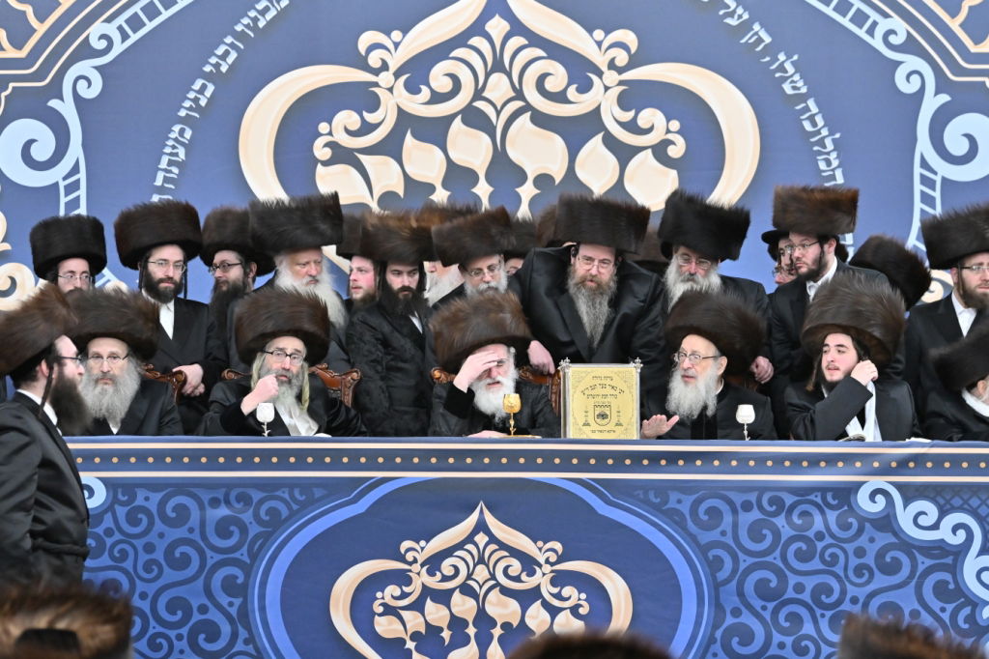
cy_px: 330
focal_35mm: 129
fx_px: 3543
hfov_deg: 15.9
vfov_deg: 10.6
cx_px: 494
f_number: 2.8
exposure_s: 1/400
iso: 1600
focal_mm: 86
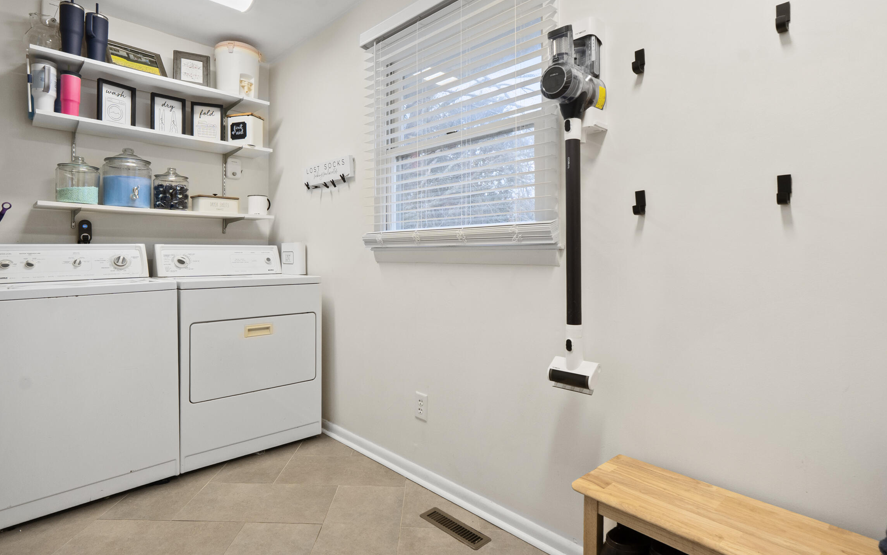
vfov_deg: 59.6
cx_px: 413
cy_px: 262
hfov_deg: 84.9
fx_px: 483
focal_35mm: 20
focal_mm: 12
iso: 250
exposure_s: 1/6
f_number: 9
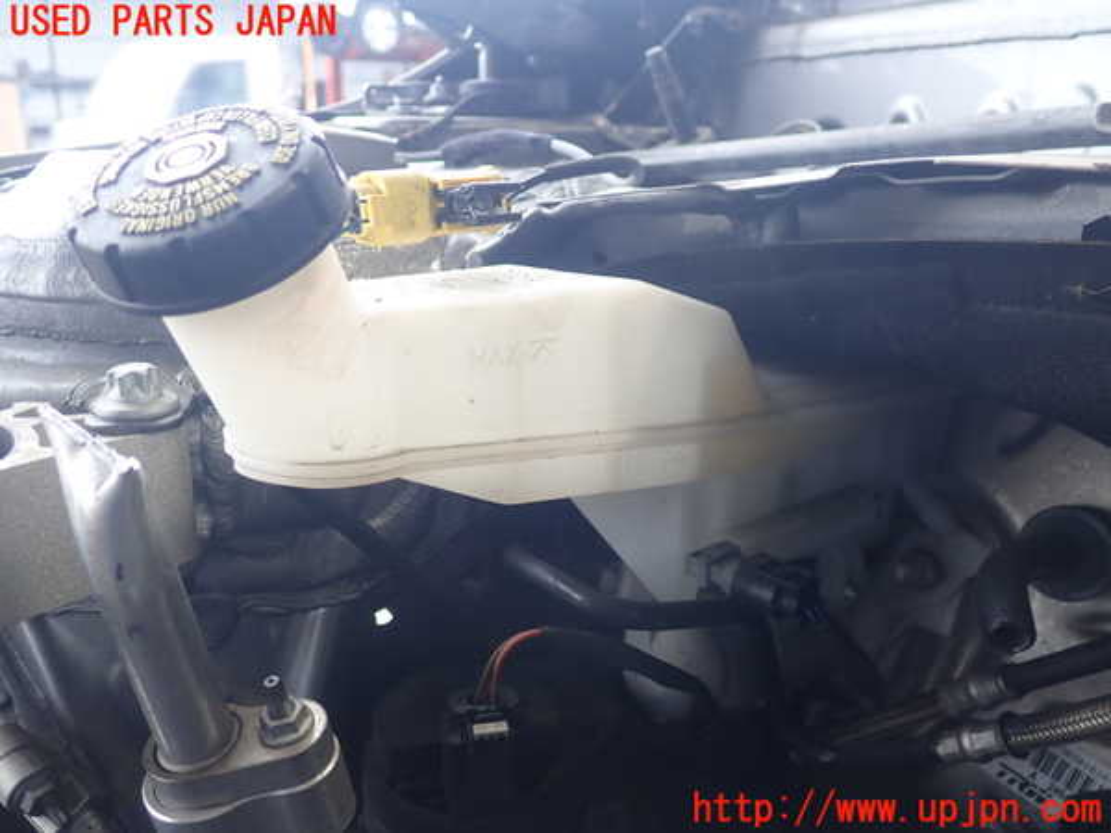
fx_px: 1027
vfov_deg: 44.2
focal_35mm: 32
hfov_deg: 56.8
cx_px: 556
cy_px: 416
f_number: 2.4
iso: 200
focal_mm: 5.87
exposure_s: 1/30
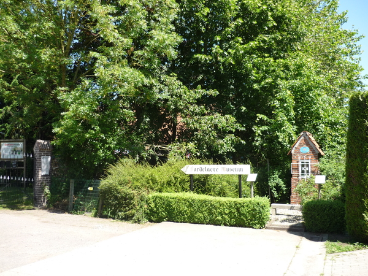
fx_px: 351
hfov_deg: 55.4
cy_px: 138
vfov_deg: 42.9
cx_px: 184
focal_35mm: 33
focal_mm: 5.5
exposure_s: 1/320
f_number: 2.8
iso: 100
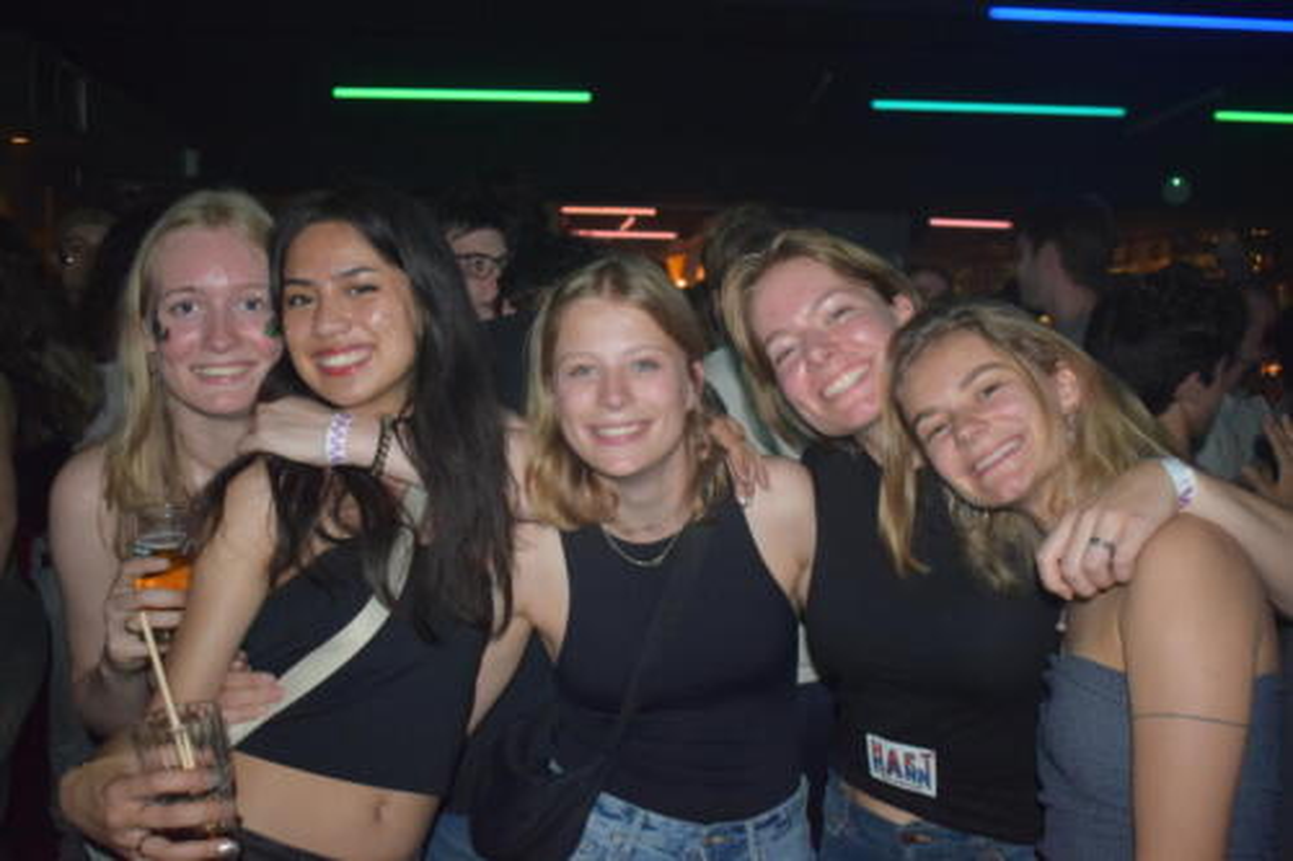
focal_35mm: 36
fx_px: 1293
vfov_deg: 36.8
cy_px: 430
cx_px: 646
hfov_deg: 53.1
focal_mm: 24
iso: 2500
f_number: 4
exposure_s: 1/60
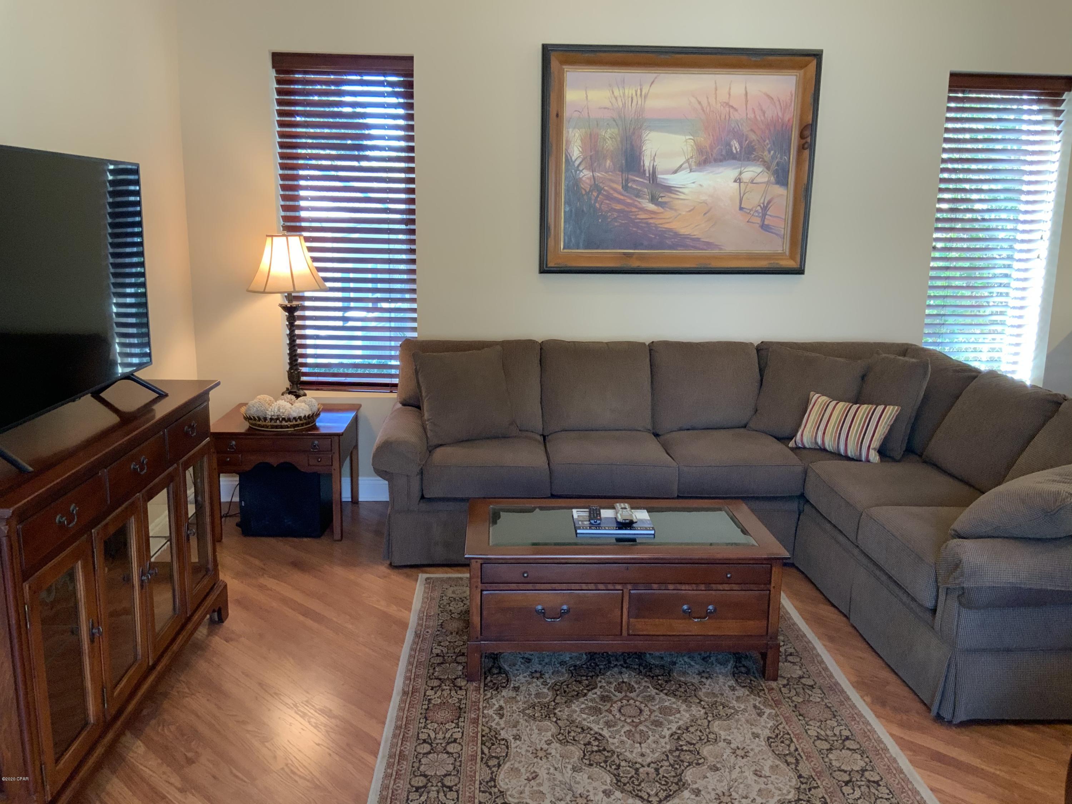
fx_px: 898
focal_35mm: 29
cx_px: 536
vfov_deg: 48.2
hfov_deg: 61.7
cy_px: 402
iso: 160
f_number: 1.8
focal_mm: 3
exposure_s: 1/60
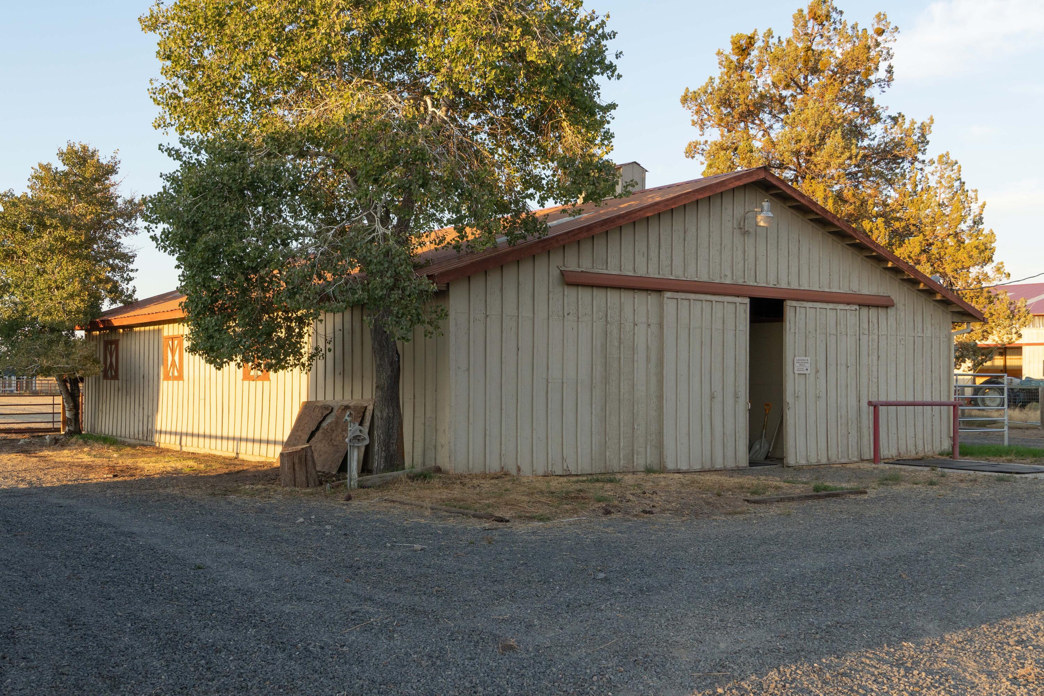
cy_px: 348
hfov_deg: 53.1
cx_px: 522
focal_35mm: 36
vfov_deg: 36.9
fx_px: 1044
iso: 400
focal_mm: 24
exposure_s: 1/160
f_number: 8
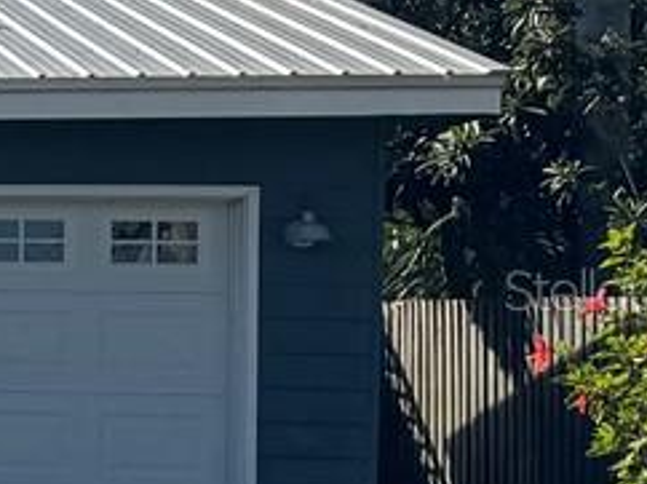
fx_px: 2969
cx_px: -1382
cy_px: 289
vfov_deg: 9.3
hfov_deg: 9.4
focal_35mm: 159
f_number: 1.78
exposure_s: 1/3413
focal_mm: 6.76
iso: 80
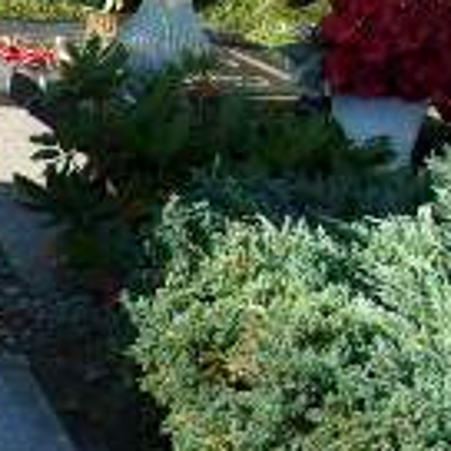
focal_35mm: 112
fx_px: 1651
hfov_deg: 13.5
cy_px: 468
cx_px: -421
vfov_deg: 15.2
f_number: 10.4
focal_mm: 4.9
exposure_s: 1/42
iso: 80
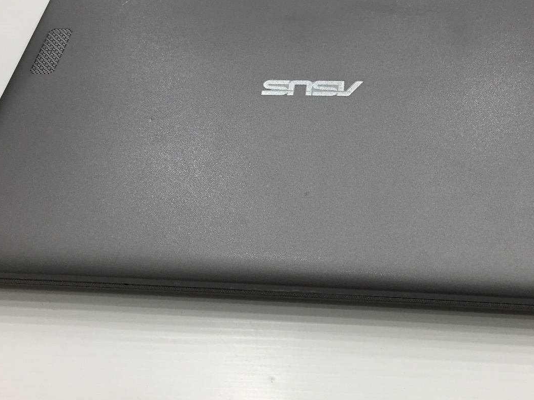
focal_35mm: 45
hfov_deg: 42.0
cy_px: 162
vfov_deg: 32.1
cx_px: 295
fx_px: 694
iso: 50
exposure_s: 1/33
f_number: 2.2
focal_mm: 4.15
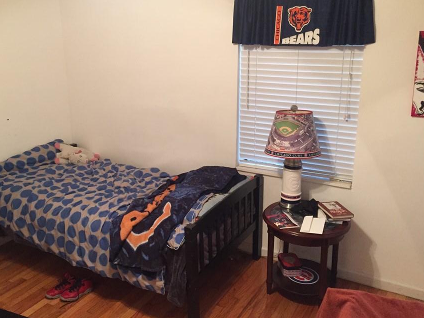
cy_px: 142
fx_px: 429
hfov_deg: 52.5
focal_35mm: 35
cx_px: 183
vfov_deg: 40.6
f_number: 2.2
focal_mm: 4.15
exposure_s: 1/20
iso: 250
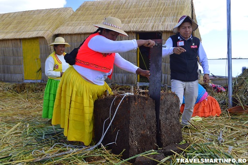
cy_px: 82
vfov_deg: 34.1
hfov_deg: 49.6
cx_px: 124
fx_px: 268
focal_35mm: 39
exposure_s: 1/160
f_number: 6.3
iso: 100
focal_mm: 26
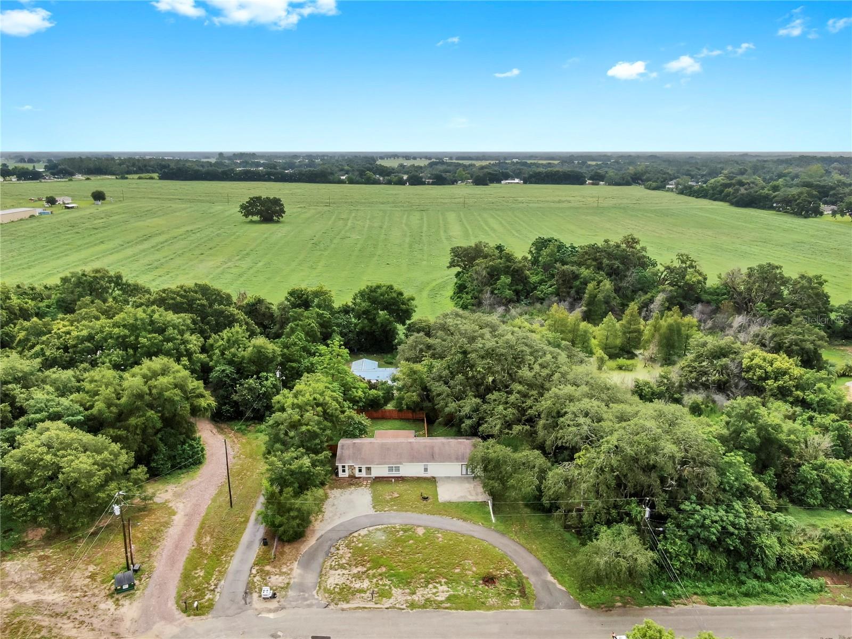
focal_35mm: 24
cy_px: 320
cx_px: 426
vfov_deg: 56.8
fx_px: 591
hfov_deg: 71.6
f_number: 2.8
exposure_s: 1/800
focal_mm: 4.39
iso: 100
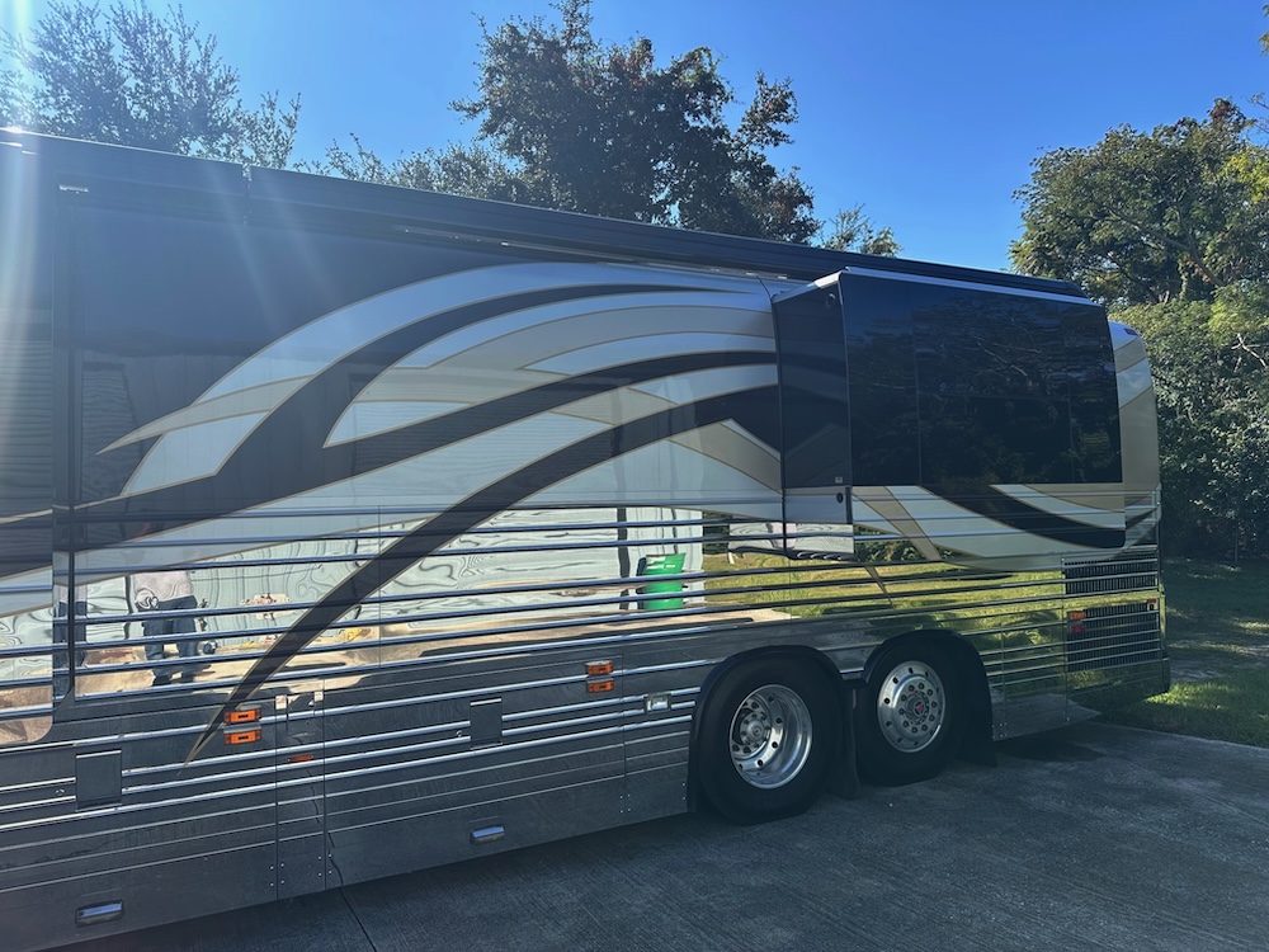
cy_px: 476
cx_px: 634
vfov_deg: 56.8
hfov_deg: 71.6
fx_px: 880
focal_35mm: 24
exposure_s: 1/2809
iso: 80
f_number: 1.78
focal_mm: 6.86
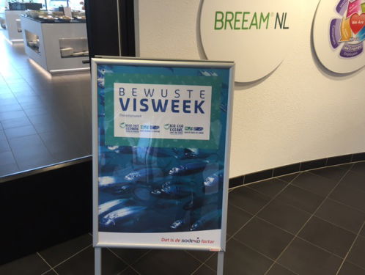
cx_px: 182
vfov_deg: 48.3
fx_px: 306
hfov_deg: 61.6
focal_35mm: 29
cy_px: 138
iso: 80
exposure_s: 1/33
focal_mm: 4.15
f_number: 2.2
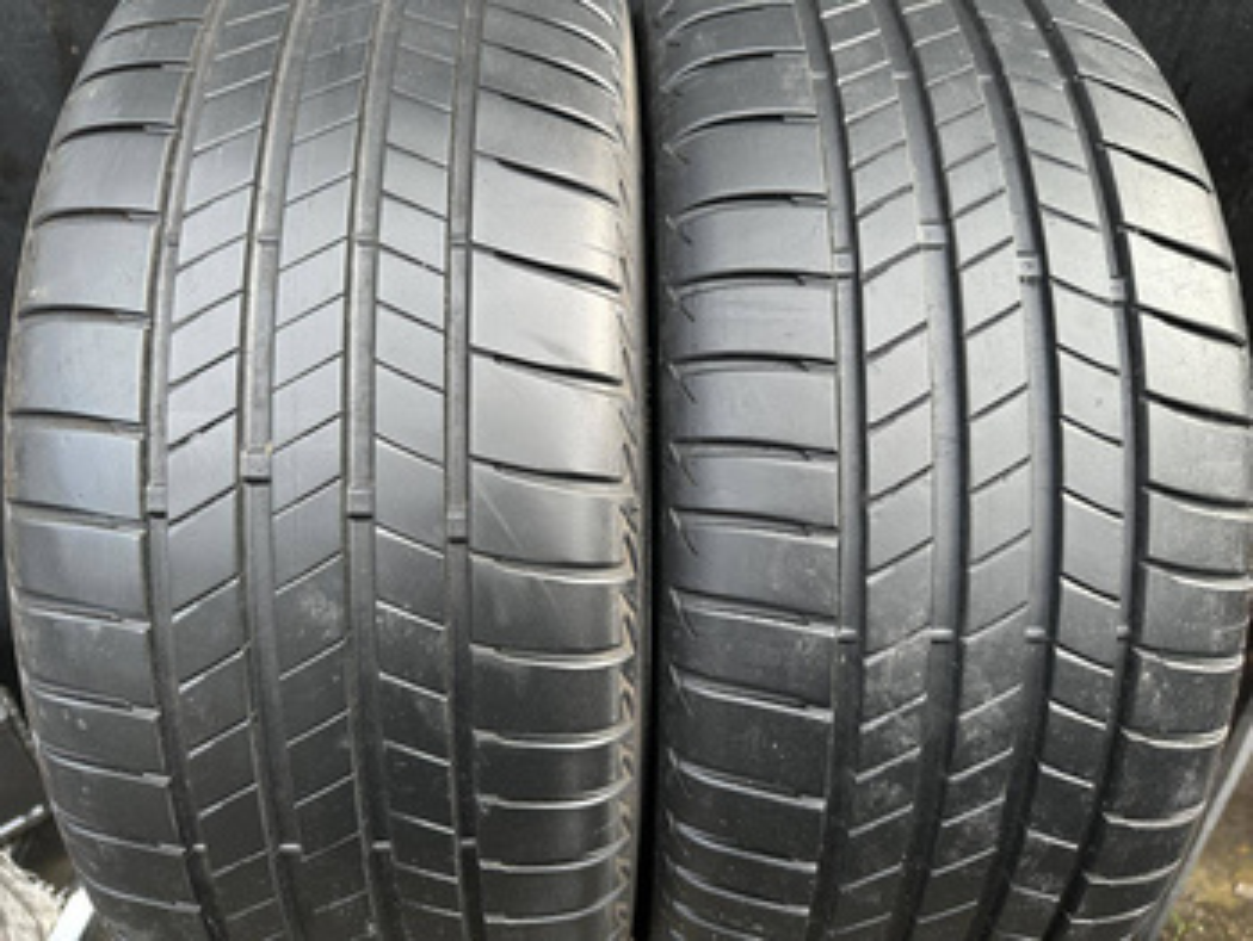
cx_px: 626
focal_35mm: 24
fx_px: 869
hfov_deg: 71.6
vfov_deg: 56.9
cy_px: 470
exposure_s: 1/253
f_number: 1.78
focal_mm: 6.86
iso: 80
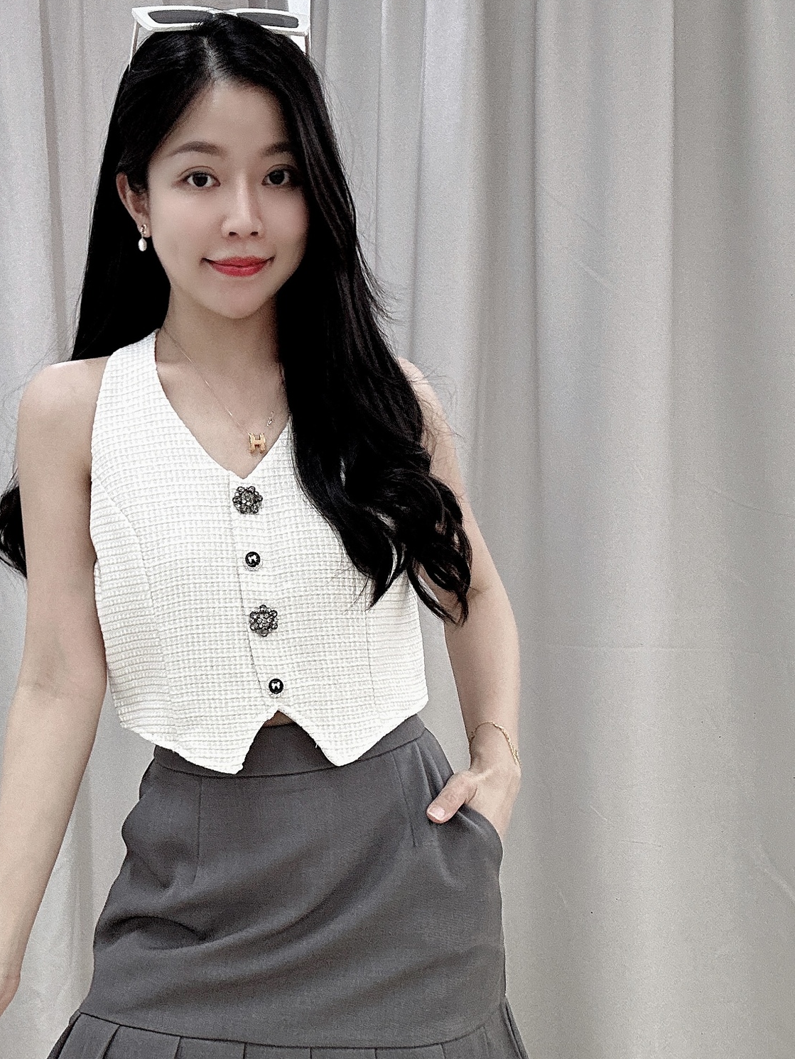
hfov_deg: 38.1
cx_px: 244
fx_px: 1133
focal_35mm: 37
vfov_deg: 49.7
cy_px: 649
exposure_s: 1/50
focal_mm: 2.69
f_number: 1.9
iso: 100
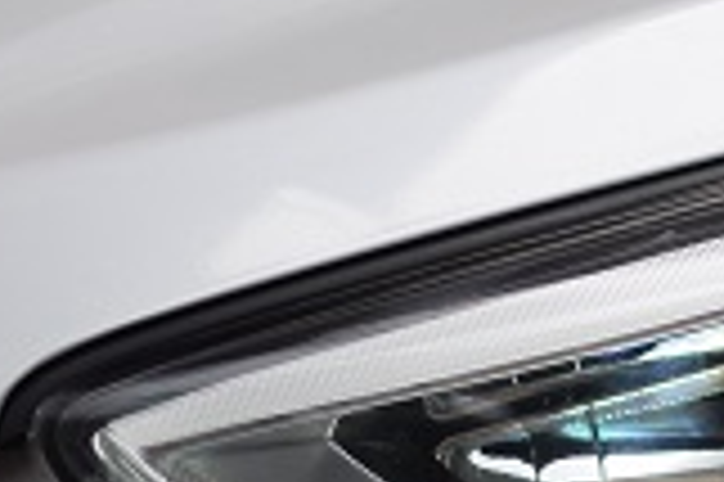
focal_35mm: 228
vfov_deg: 6.0
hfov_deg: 8.7
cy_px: 482
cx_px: 1219
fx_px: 4584
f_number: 2
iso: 160
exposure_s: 1/2000
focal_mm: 35
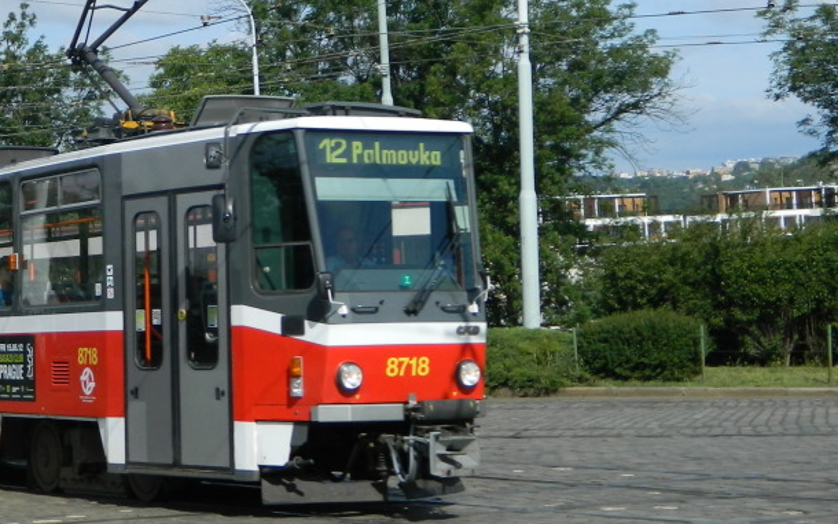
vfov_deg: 13.3
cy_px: 201
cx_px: 60
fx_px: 2238
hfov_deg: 20.7
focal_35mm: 98
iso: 80
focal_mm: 8.4
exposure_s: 1/125
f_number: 10.2
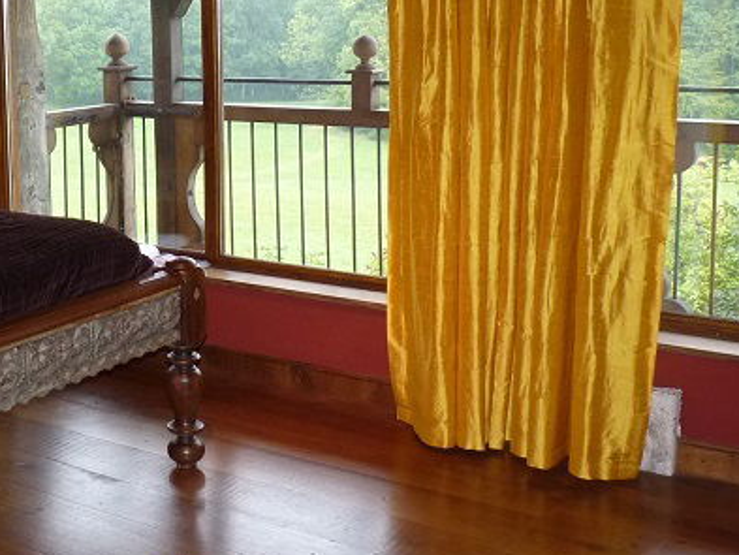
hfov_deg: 33.2
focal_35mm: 55
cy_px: 122
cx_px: 85
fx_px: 1175
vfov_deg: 26.2
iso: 200
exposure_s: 1/30
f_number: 2.8
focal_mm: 4.8
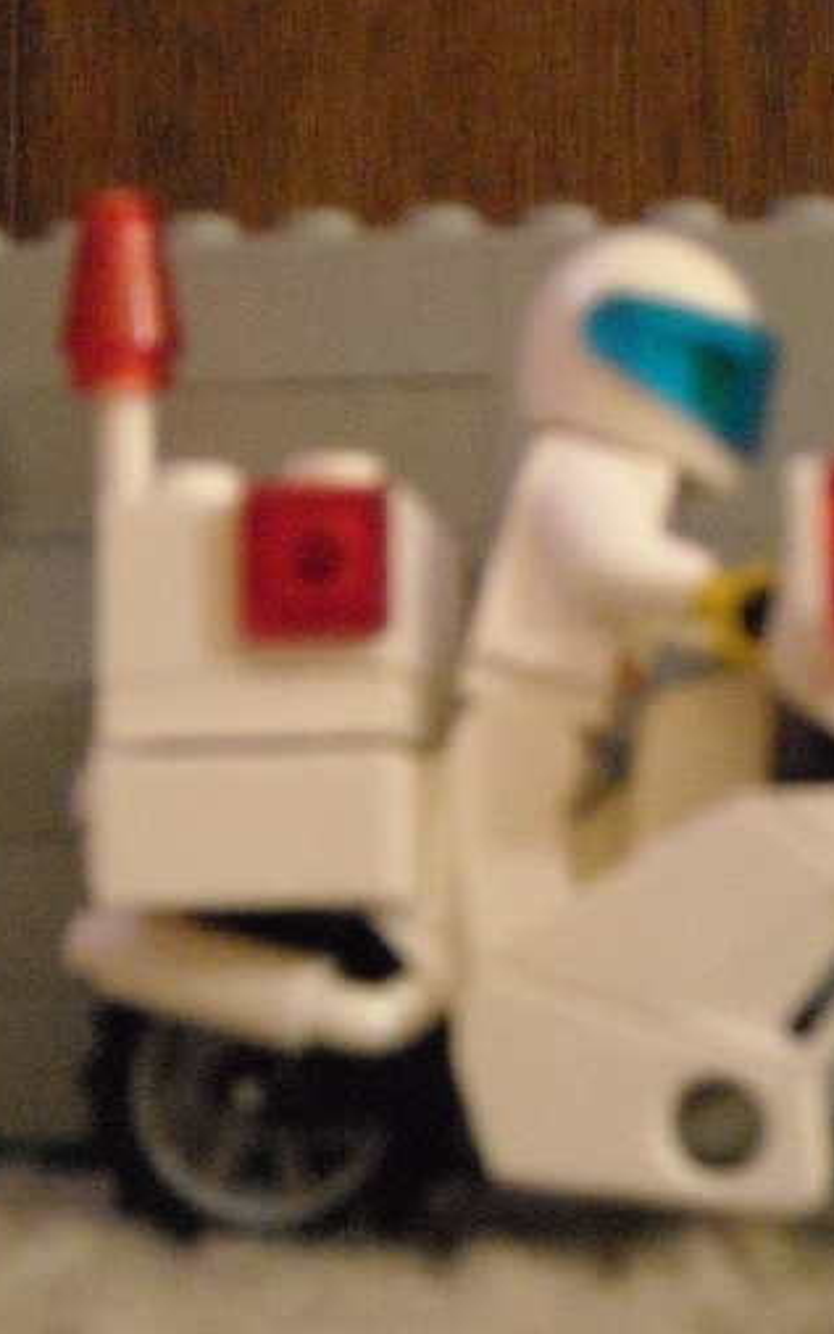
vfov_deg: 25.2
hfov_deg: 15.9
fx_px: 2981
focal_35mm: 82
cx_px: 555
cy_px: 695
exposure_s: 1/2.5
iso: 800
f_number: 3.2
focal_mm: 7.92
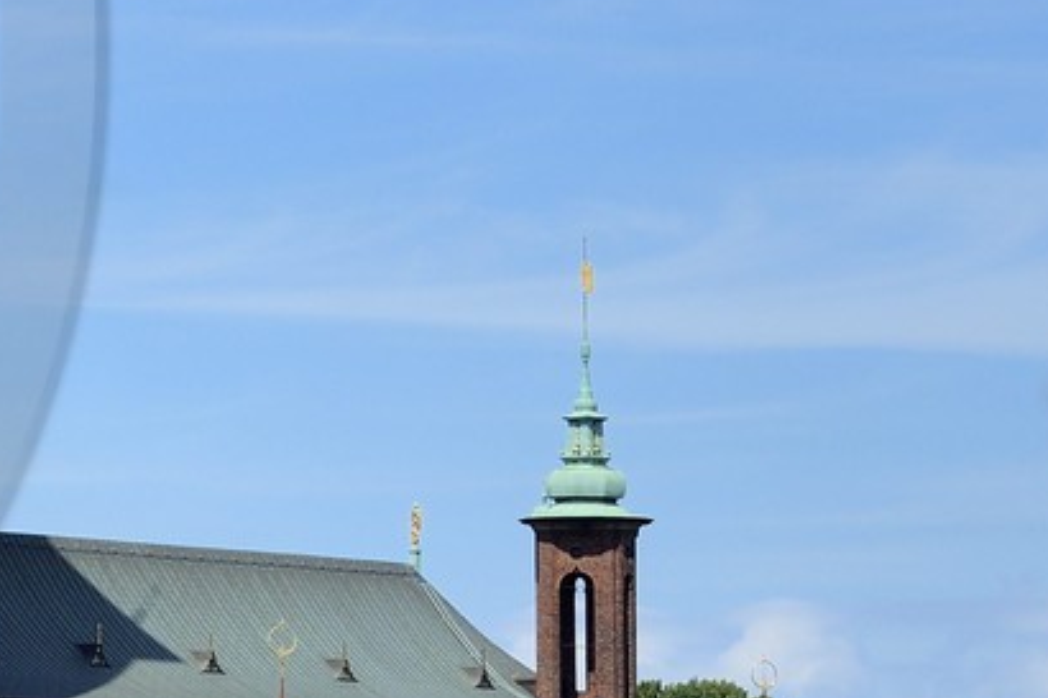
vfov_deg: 3.8
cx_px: -959
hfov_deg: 5.6
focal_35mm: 359
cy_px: 52
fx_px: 10446
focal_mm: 92
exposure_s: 1/400
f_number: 13
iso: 200
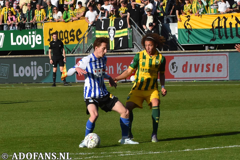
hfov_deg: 15.2
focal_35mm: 135
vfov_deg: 10.2
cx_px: 120
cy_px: 80
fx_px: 900
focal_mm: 90
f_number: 5.6
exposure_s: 1/1600
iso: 400
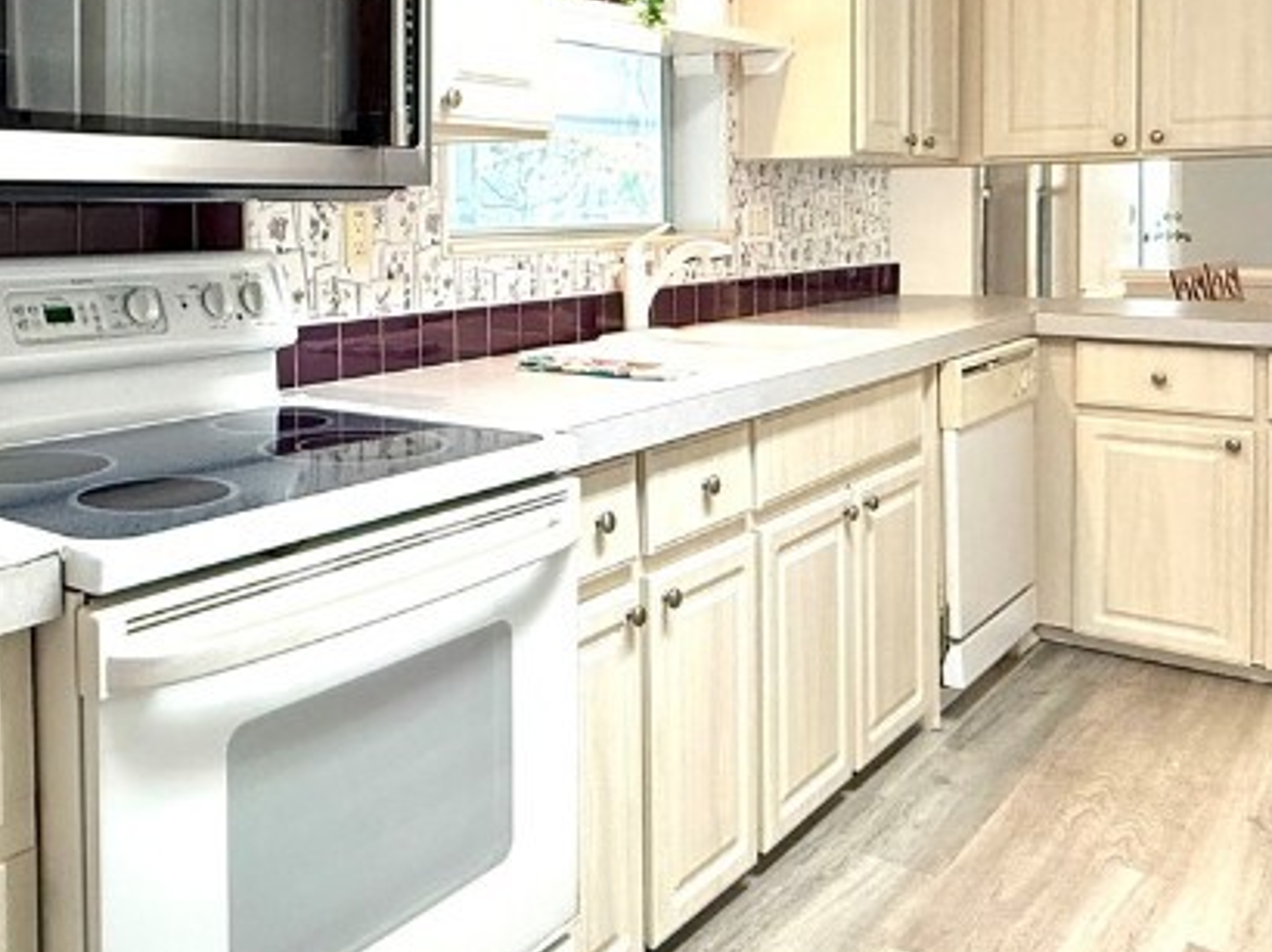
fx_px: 1285
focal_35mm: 35
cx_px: 413
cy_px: 254
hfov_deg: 51.6
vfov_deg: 39.7
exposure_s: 1/120
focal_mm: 2.22
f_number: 2.2
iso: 250
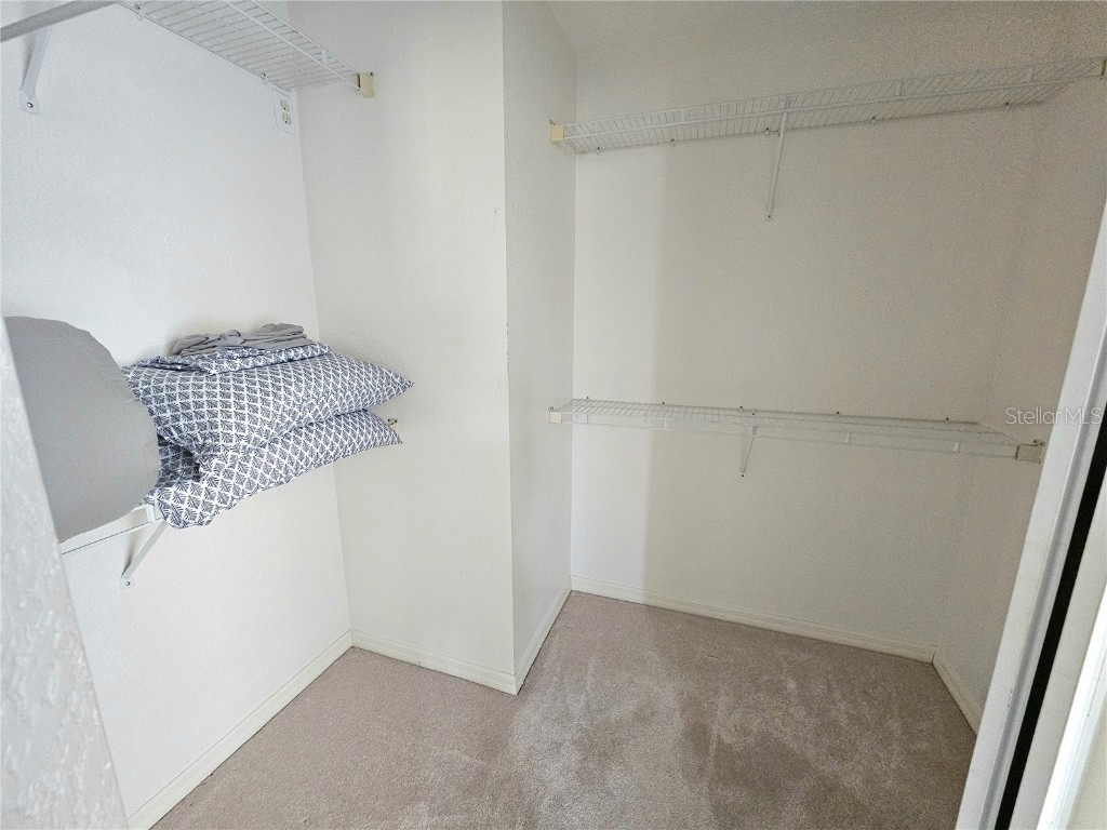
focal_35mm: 13
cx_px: 554
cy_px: 415
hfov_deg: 106.2
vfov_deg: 89.9
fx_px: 416
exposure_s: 1/30
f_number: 2.2
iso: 640
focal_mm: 2.2
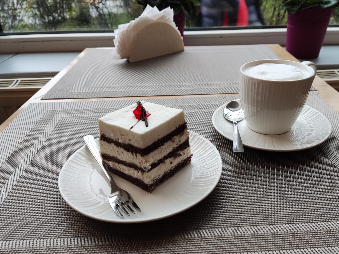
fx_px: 284
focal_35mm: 29
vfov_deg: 48.1
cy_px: 143
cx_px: 190
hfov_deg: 61.5
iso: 150
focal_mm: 4.71
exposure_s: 1/50
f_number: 1.79
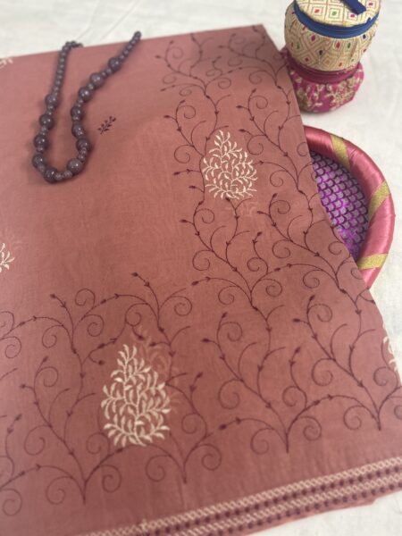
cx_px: 201
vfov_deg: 67.3
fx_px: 403
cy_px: 268
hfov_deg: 53.1
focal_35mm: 26
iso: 80
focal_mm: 5.7
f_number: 1.5
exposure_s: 1/50
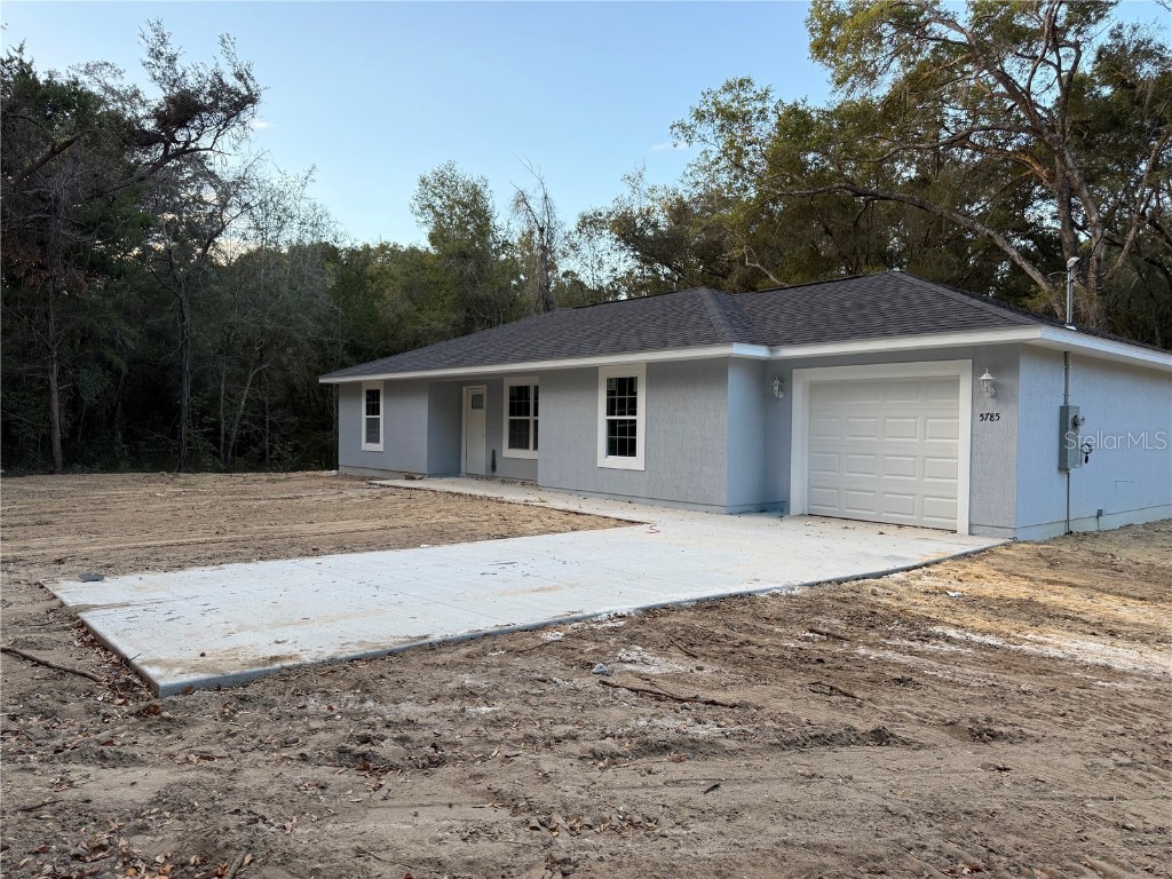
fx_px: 813
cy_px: 440
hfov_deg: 71.6
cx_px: 586
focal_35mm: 24
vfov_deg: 56.8
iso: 100
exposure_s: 1/443
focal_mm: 6.76
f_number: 1.78
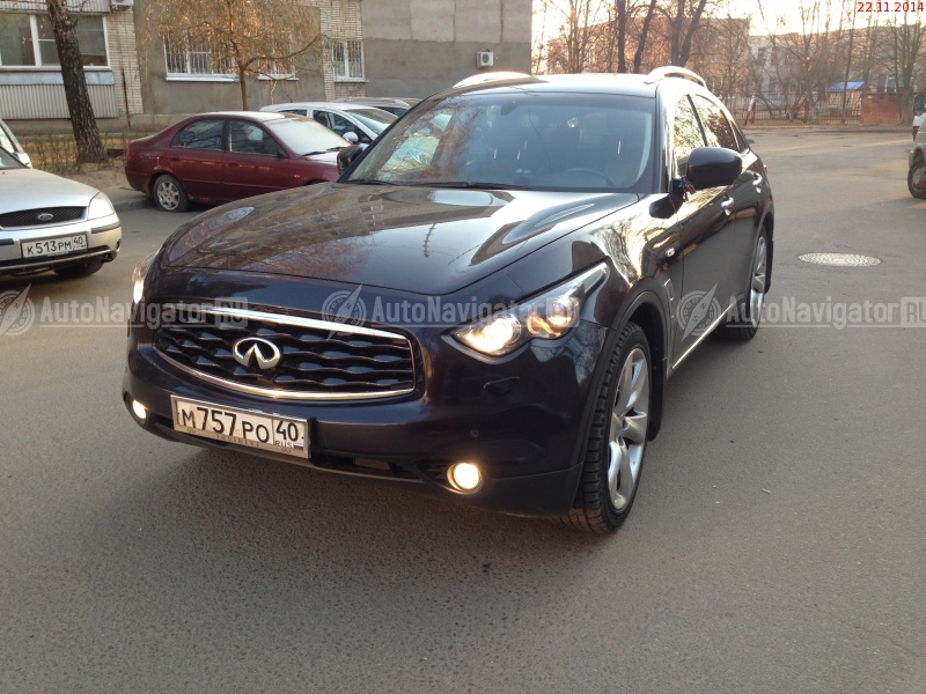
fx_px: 883
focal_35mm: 33
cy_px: 347
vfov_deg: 42.9
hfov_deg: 55.4
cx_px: 463
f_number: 2.4
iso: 50
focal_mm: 4.12
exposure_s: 1/60
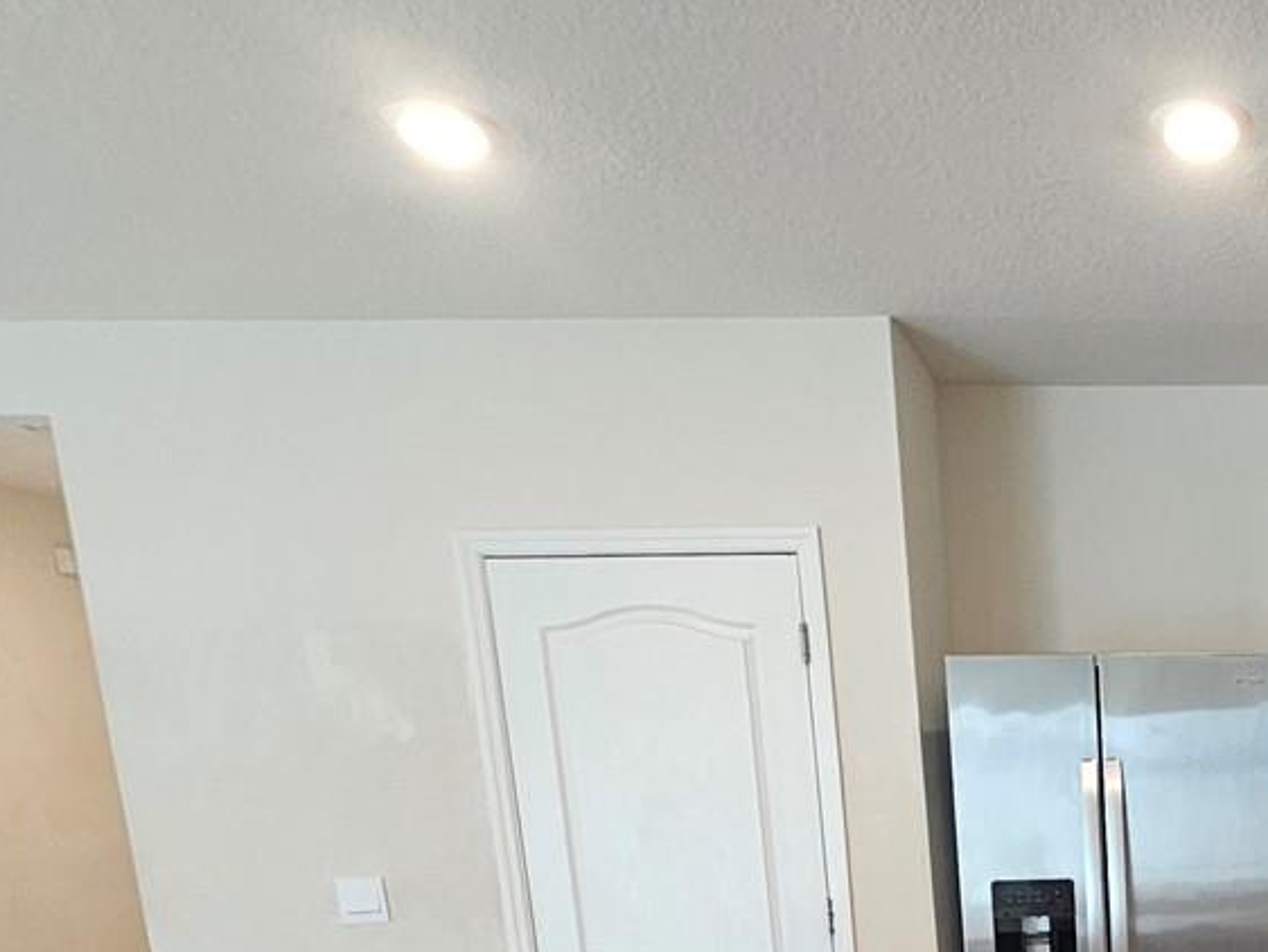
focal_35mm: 37
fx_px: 1356
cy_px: 1135
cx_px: 1291
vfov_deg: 32.3
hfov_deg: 42.6
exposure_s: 1/60
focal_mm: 2.2
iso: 200
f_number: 2.2
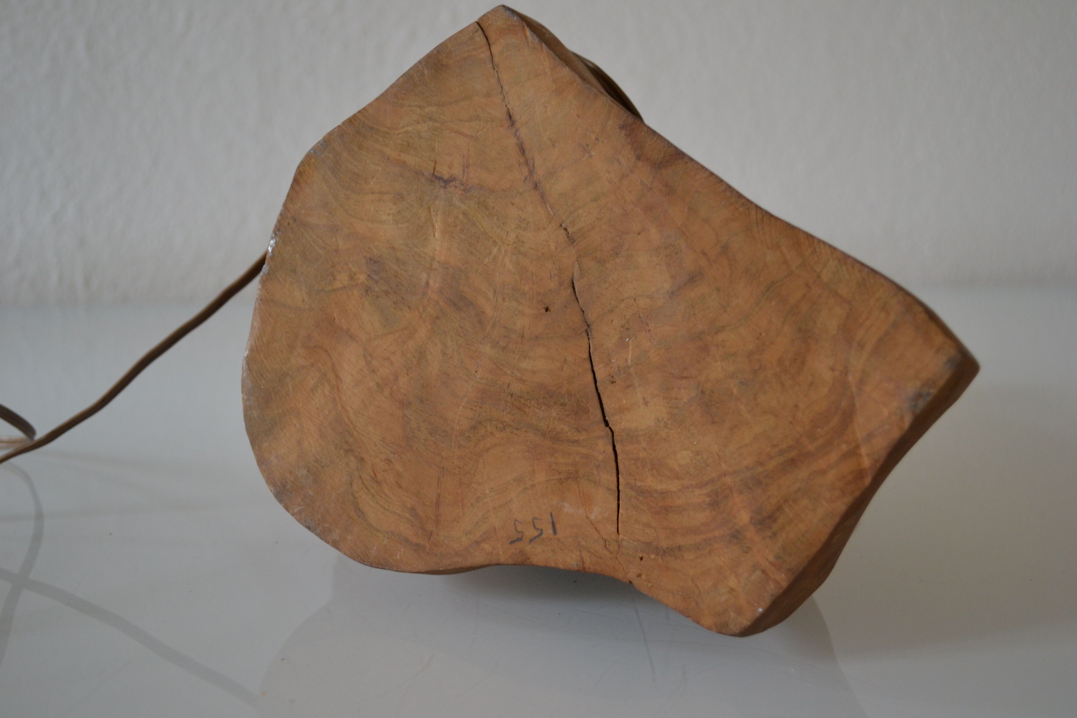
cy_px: 359
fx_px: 1256
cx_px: 538
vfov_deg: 31.9
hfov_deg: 46.4
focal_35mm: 42
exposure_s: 1/15
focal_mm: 28
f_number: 4.5
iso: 640
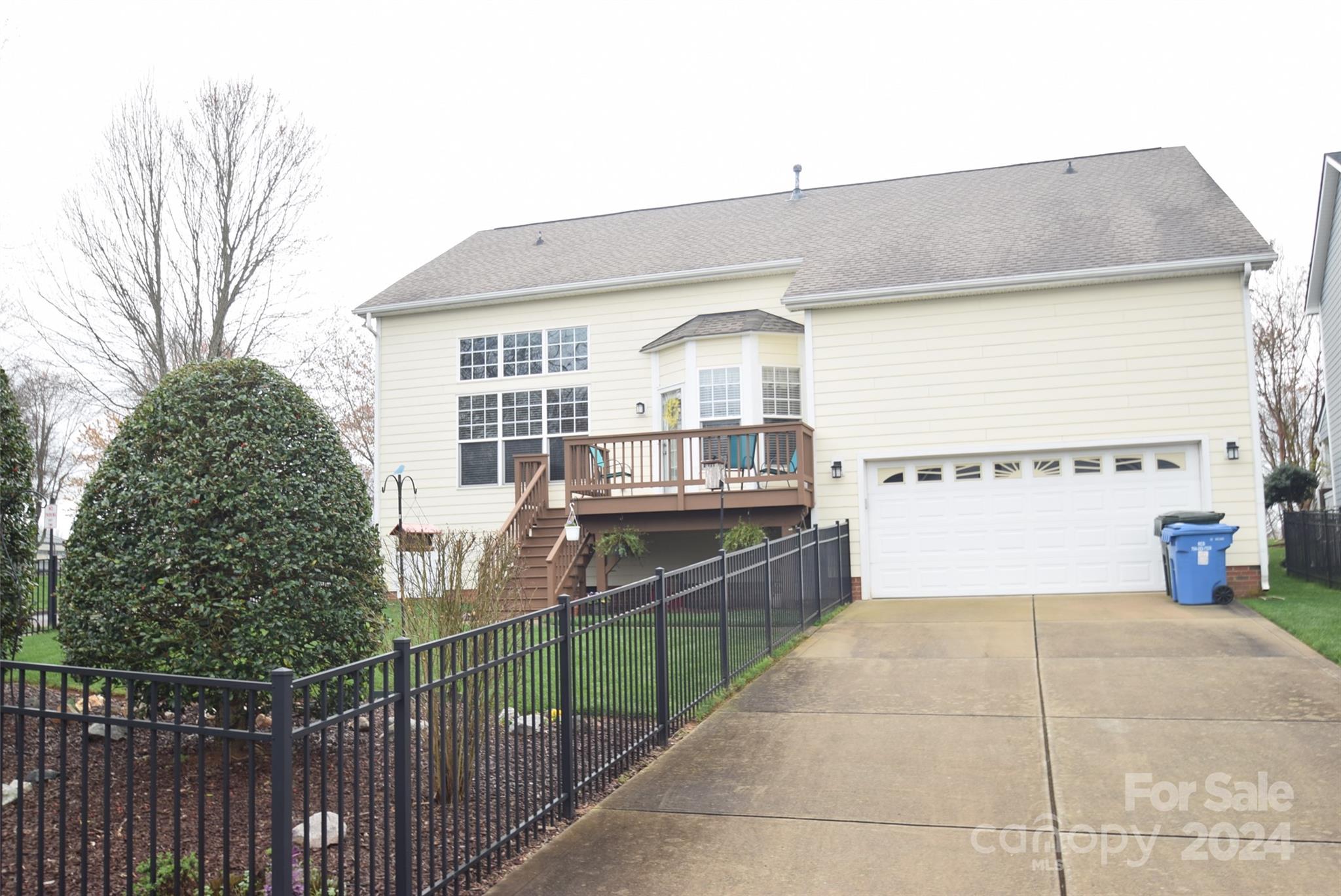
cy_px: 448
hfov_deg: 61.9
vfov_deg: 43.7
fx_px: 1118
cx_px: 670
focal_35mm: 30
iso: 100
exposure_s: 1/160
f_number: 6.3
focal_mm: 20
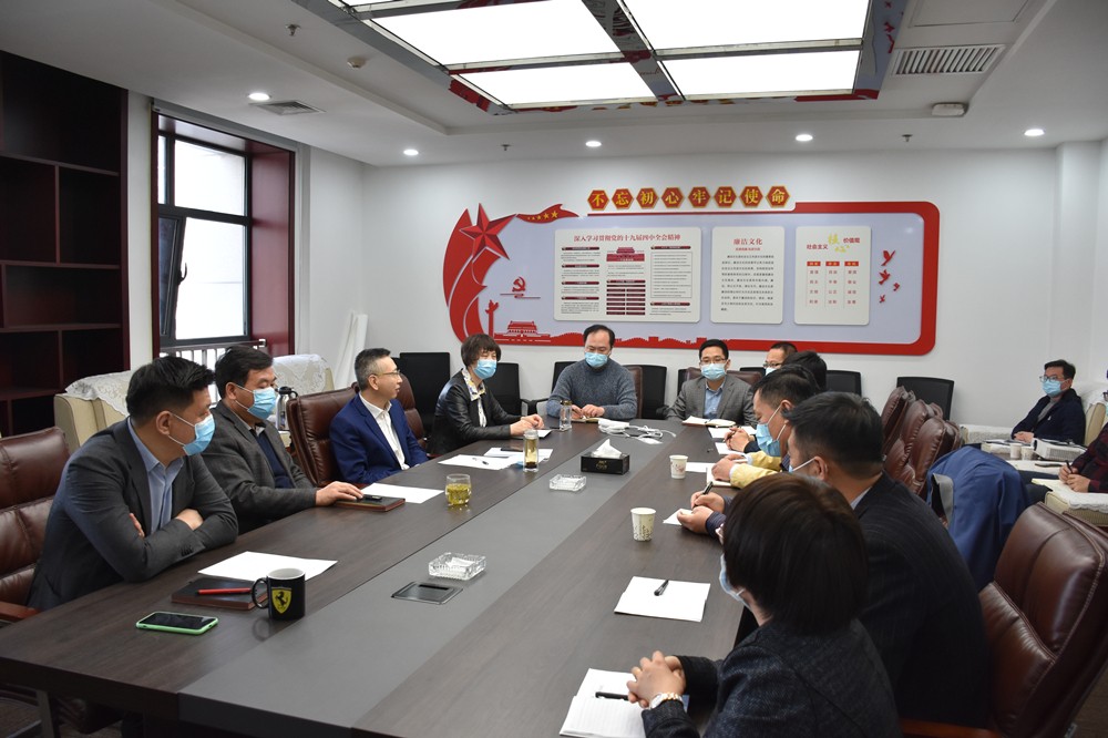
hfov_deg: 67.4
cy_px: 369
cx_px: 554
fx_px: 831
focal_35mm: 27
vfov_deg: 47.9
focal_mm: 18
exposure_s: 1/100
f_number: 5
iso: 800
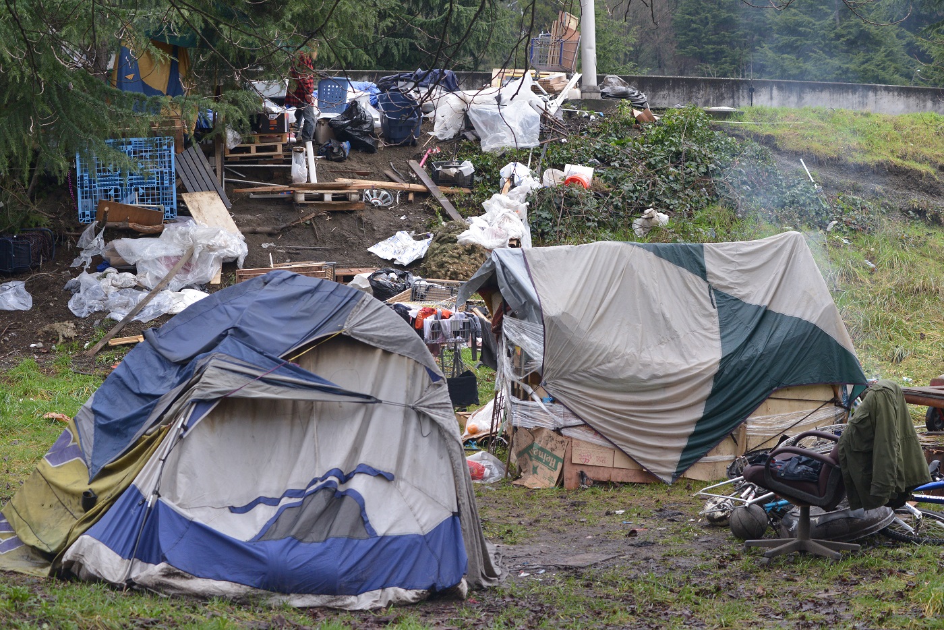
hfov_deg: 10.3
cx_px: 472
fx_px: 5245
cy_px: 315
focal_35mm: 200
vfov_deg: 6.9
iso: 1600
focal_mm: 200
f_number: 8
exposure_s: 1/200
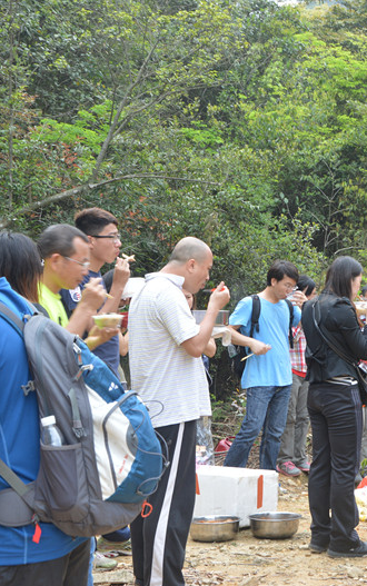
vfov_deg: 23.5
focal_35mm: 88
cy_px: 293
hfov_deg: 14.6
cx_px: 381
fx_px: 1406
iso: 100
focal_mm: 38
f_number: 8
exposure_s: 1/40
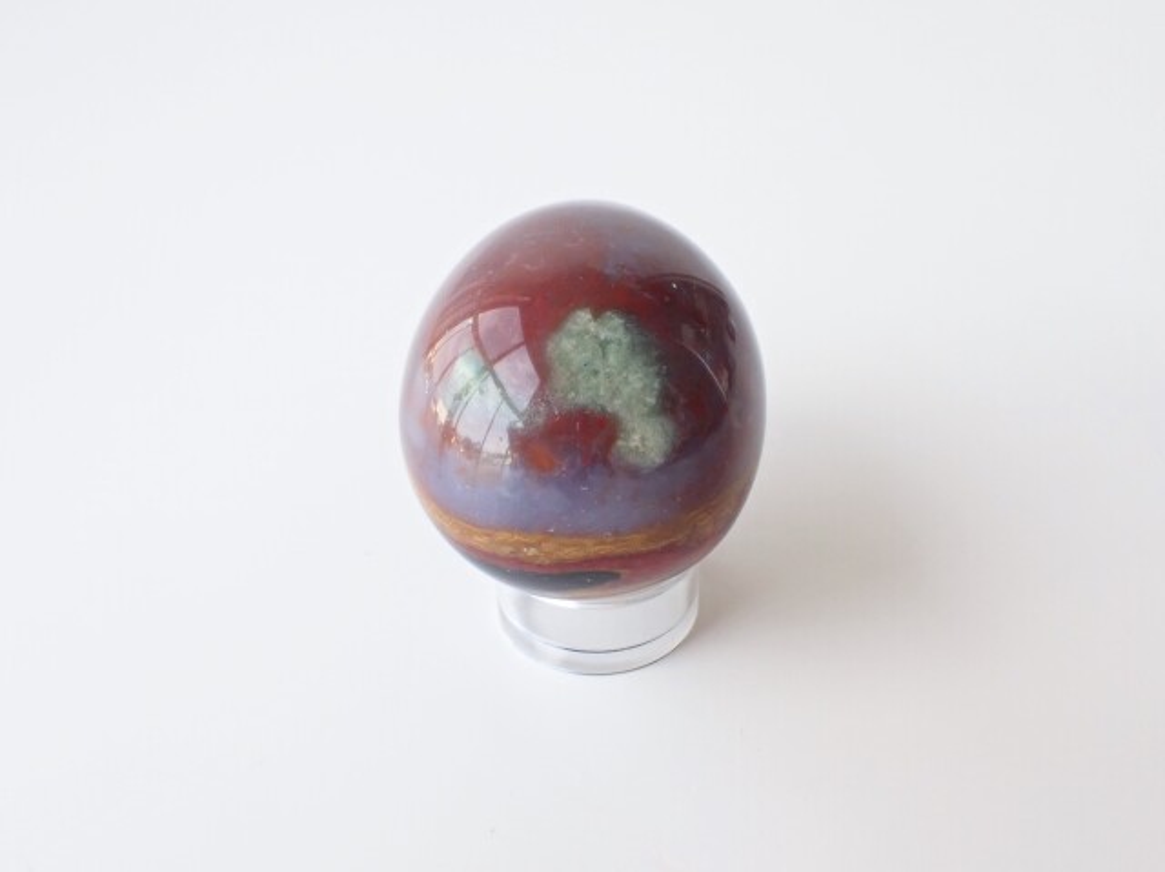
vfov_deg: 46.7
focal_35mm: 30
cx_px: 582
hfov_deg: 60.0
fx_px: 1009
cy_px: 436
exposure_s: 1/125
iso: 200
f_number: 3.2
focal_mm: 5.4
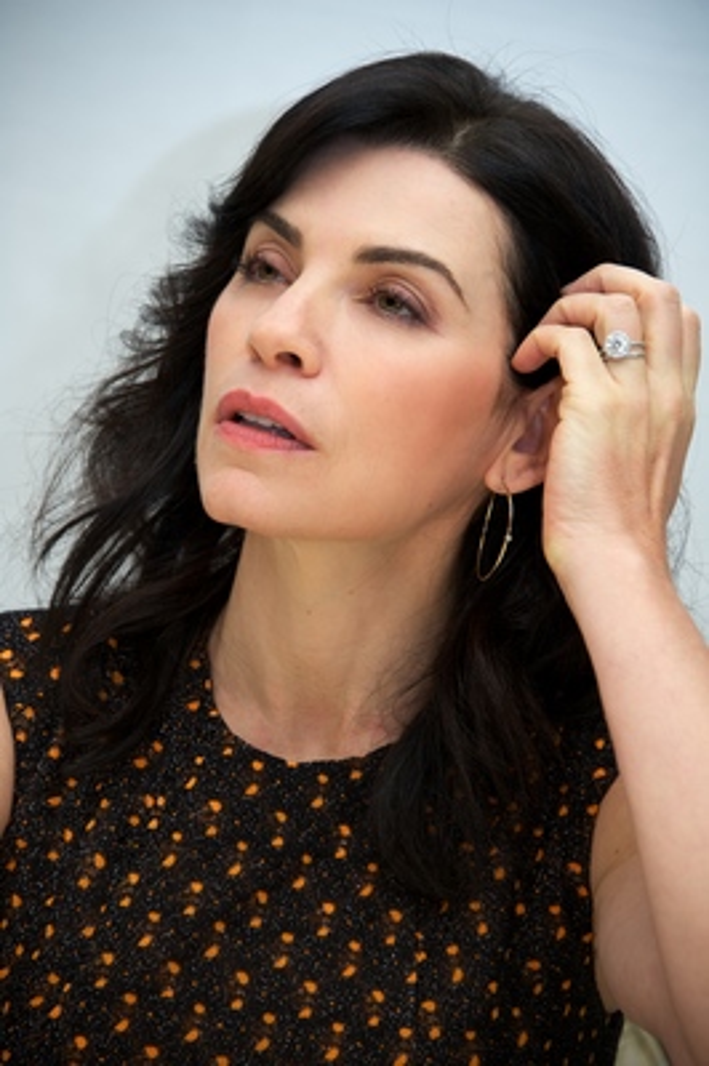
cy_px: 533
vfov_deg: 10.8
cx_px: 354
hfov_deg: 7.2
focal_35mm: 190
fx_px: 5622
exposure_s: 1/60
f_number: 5.6
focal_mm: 190
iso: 500
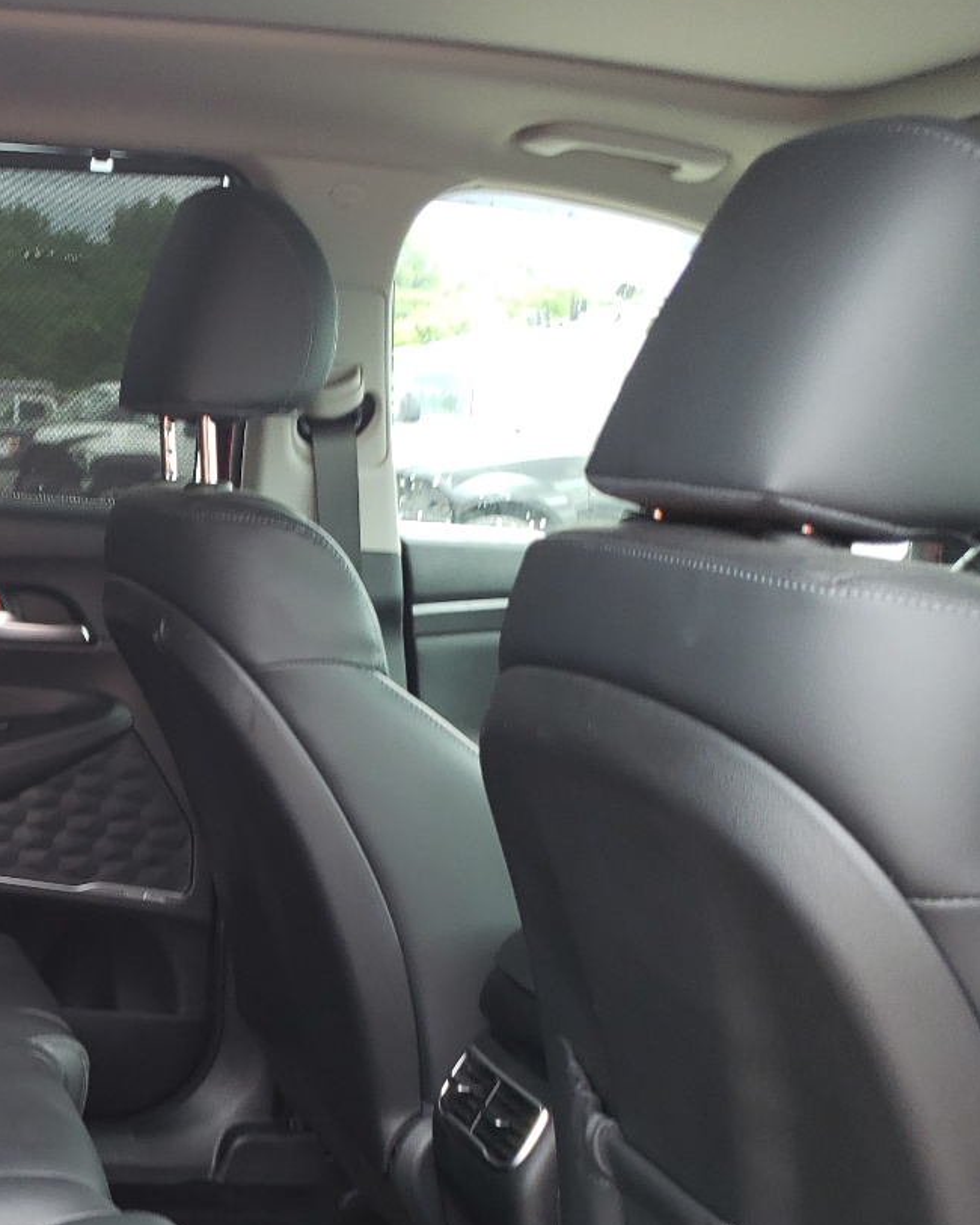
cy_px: 884
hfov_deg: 27.6
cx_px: -101
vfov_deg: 36.6
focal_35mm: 50
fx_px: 1812
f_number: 1.5
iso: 53
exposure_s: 1/100
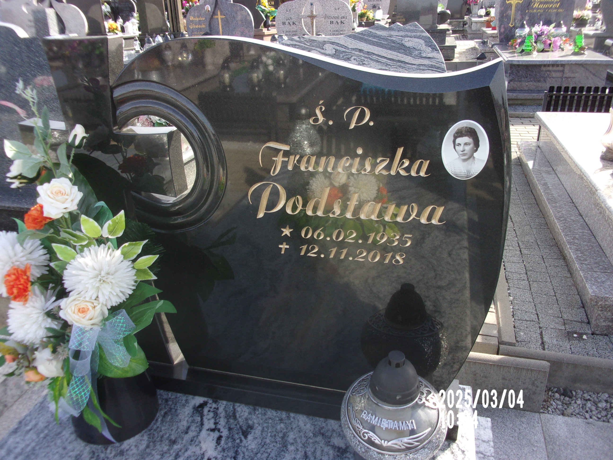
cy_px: 230
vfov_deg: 49.7
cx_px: 306
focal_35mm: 28
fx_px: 496
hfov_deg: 63.4
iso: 80
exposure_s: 1/170
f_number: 3.9
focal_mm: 5.1
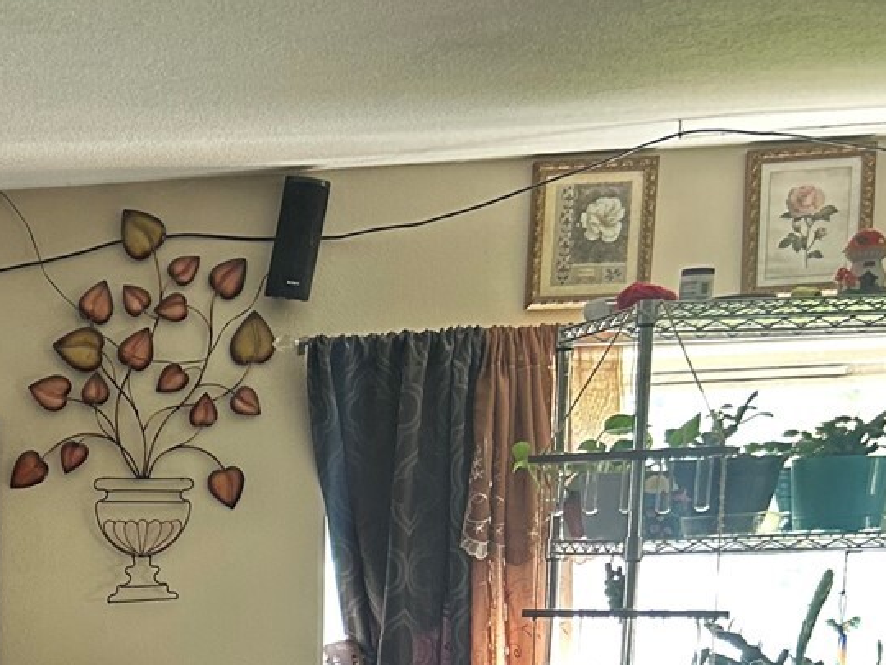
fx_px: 1971
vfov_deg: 17.8
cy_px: 892
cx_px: -279
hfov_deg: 22.5
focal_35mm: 77
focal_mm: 5.7
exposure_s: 1/71
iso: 125
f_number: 1.5
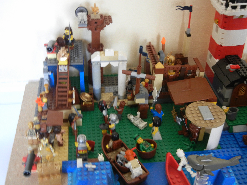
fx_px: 321
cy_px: 92
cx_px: 124
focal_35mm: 45
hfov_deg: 42.1
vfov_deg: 32.2
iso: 400
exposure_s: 1/3.9
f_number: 3.8
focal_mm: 8.1
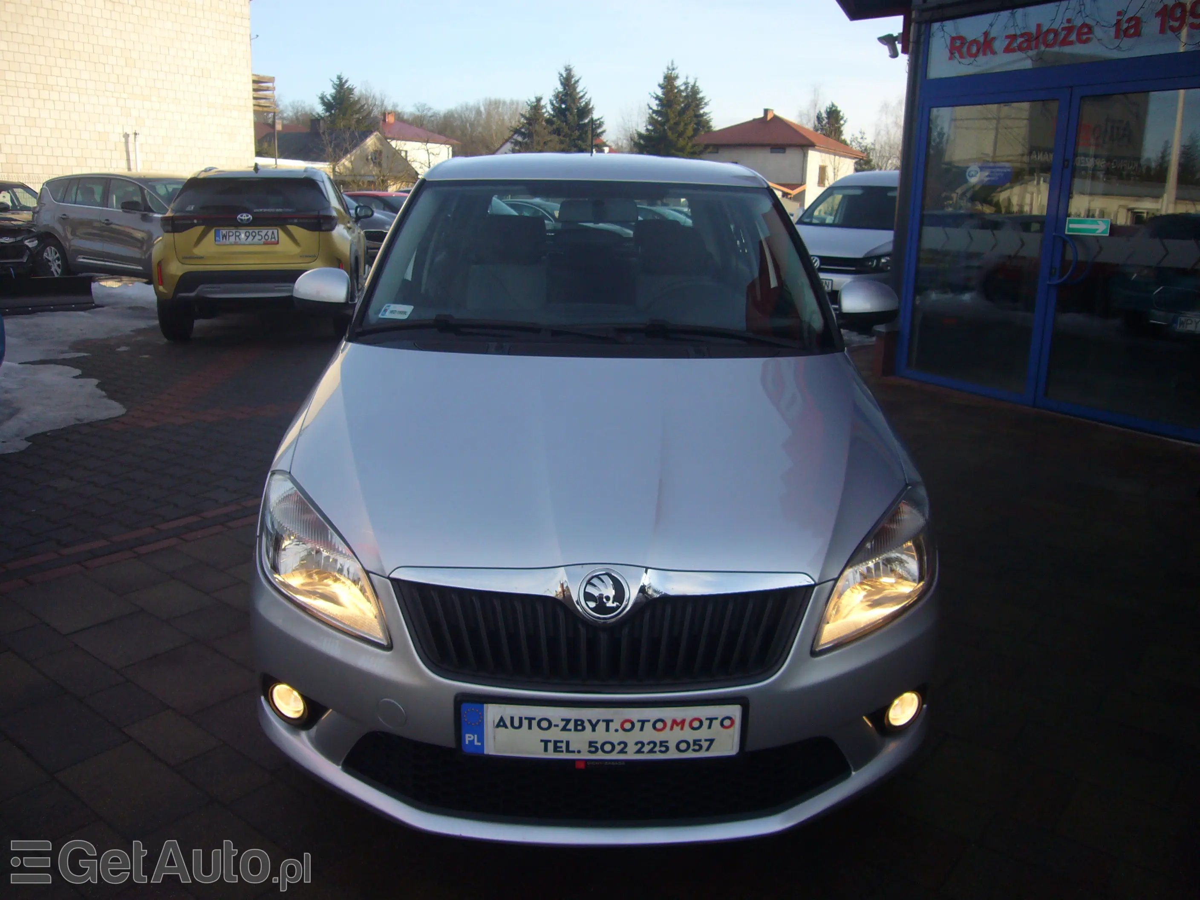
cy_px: 450
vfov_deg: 49.7
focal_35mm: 28
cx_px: 600
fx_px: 971
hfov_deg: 63.4
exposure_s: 1/400
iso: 80
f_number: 2.8
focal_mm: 4.6
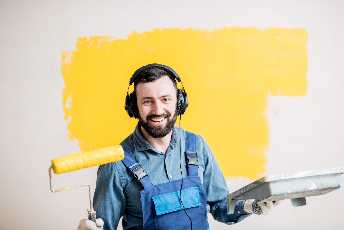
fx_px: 813
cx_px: 172
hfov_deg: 23.9
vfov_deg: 16.1
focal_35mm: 85
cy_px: 115
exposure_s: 1/160
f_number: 2.2
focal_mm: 85
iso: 200
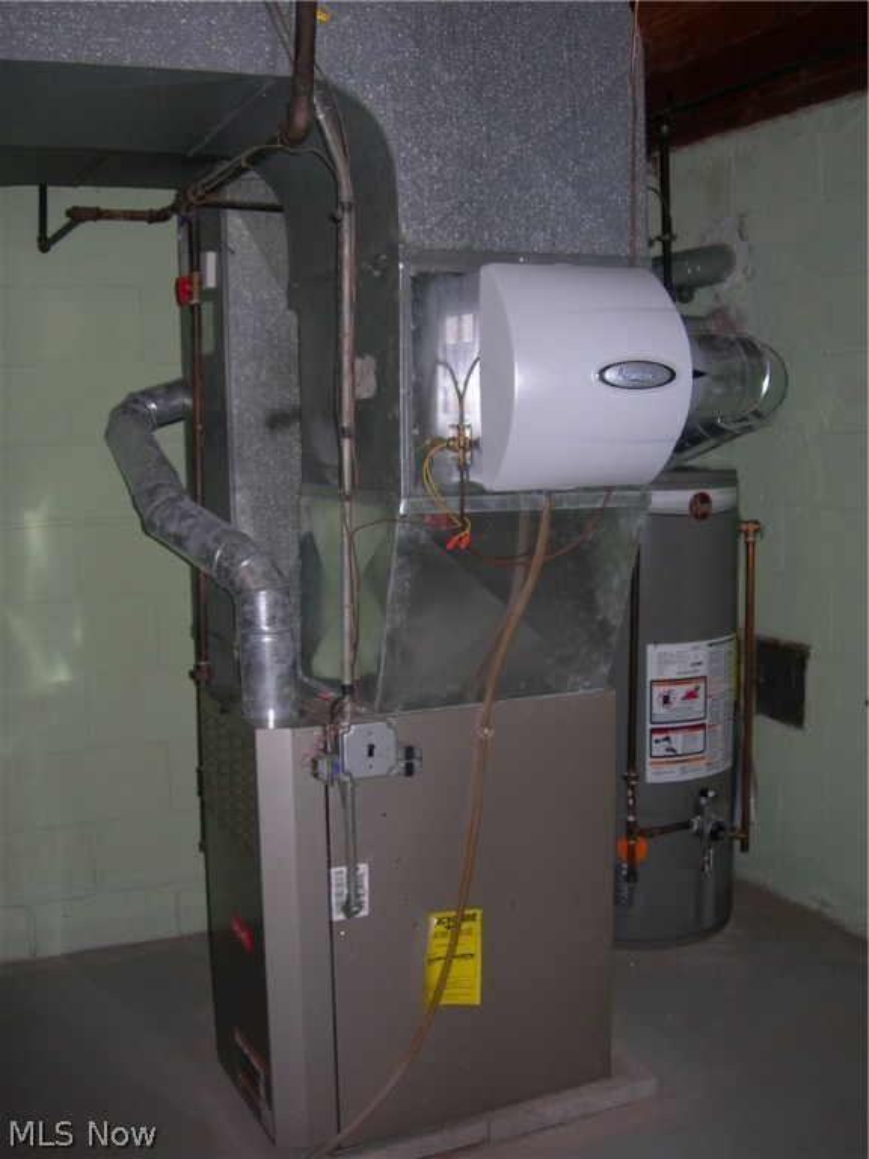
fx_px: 1272
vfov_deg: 49.0
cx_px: 434
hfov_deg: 37.7
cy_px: 580
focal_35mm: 38
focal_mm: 7.8
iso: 56
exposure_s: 1/60.1
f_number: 2.8
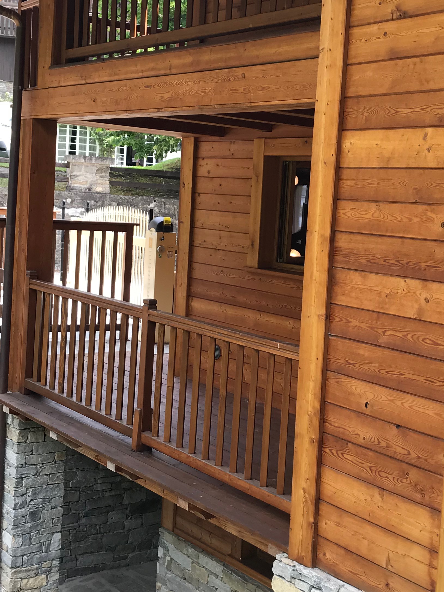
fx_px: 889
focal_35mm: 52
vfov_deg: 36.8
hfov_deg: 28.0
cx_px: 229
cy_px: 262
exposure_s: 1/267
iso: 20
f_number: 1.8
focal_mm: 3.99
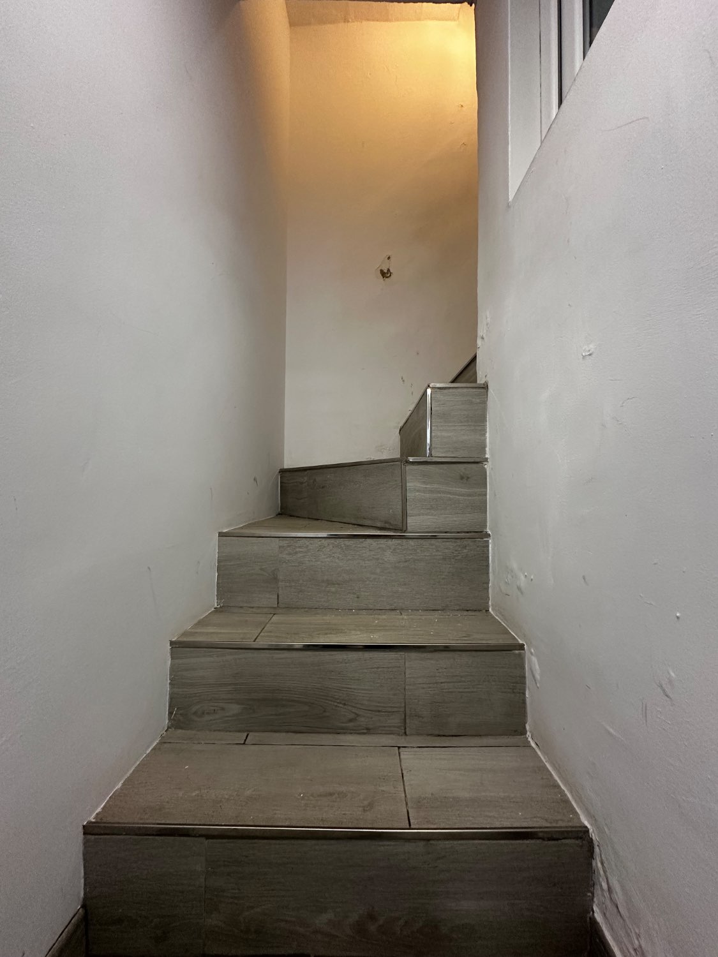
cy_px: 478
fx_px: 387
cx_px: 359
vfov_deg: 102.1
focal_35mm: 14
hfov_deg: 85.7
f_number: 2.2
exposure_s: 1/100
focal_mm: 2.22
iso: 250
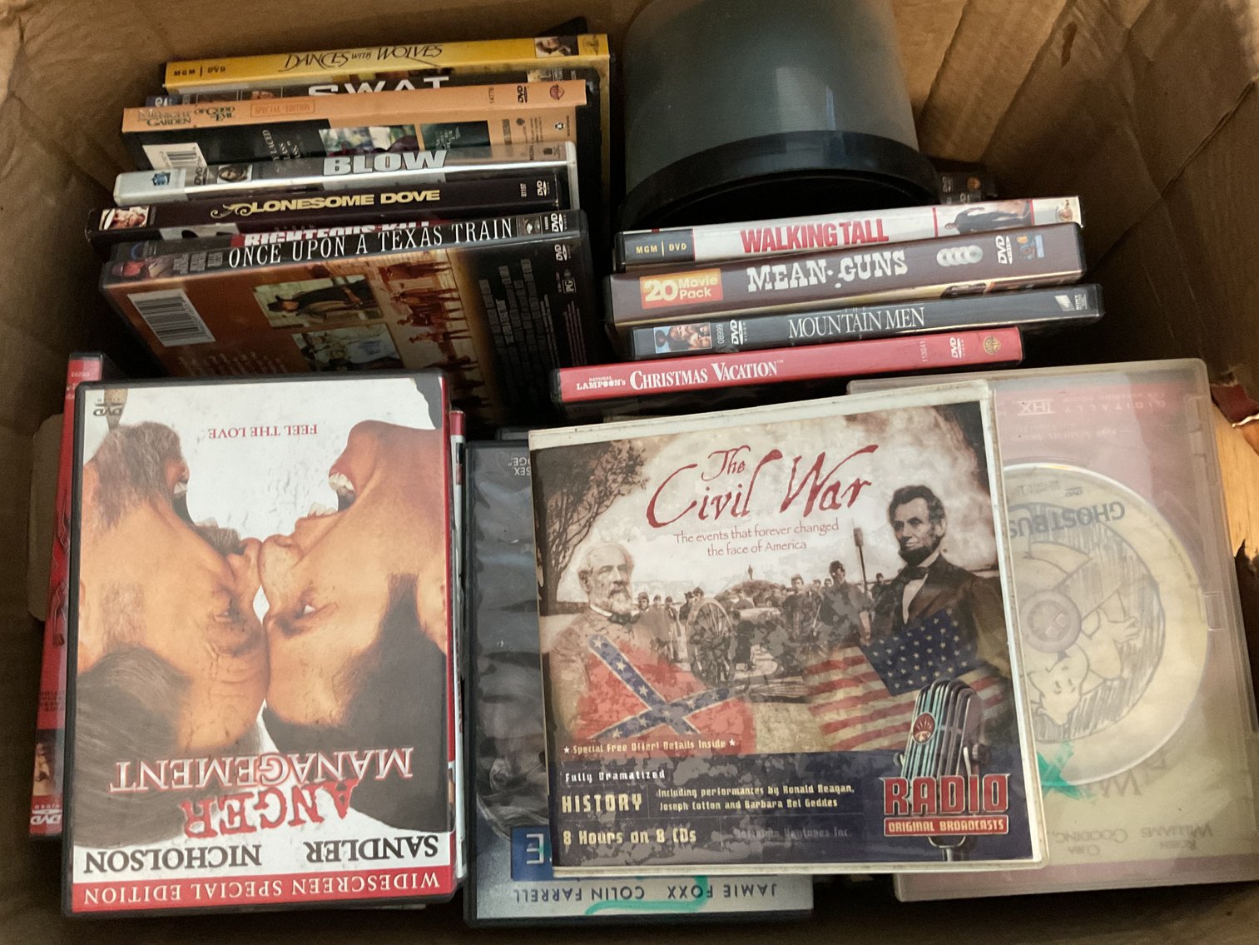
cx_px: 630
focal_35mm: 29
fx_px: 1055
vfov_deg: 48.2
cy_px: 472
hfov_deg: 61.7
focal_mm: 3
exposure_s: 1/30
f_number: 1.8
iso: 400
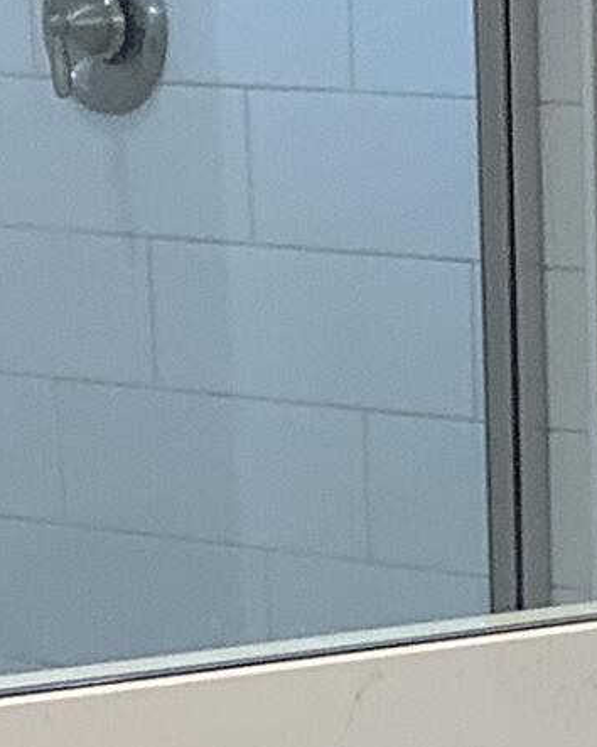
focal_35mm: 205
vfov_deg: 8.9
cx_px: 1123
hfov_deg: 7.3
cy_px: 1509
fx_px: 4531
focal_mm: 3.3
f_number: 2.4
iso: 50
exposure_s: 1/50
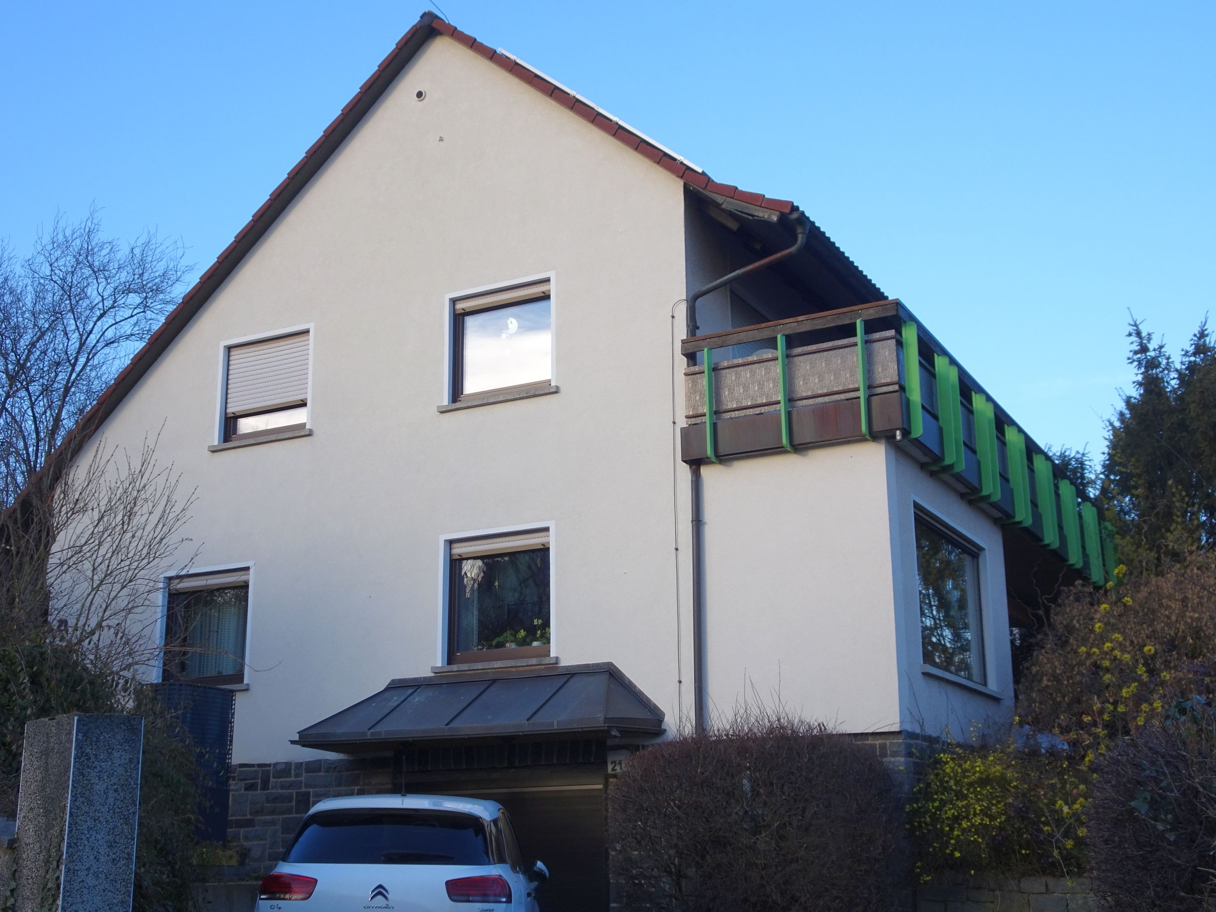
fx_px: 1405
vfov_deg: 36.0
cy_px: 456
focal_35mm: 40
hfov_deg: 46.8
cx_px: 608
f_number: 4
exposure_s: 1/160
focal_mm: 6.8
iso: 80
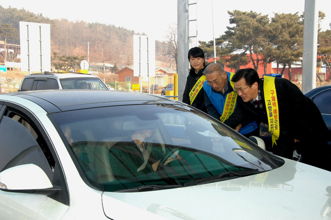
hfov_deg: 36.9
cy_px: 110
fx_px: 496
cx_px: 166
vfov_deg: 25.0
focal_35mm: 54
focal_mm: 36
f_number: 10
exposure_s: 1/250
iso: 800
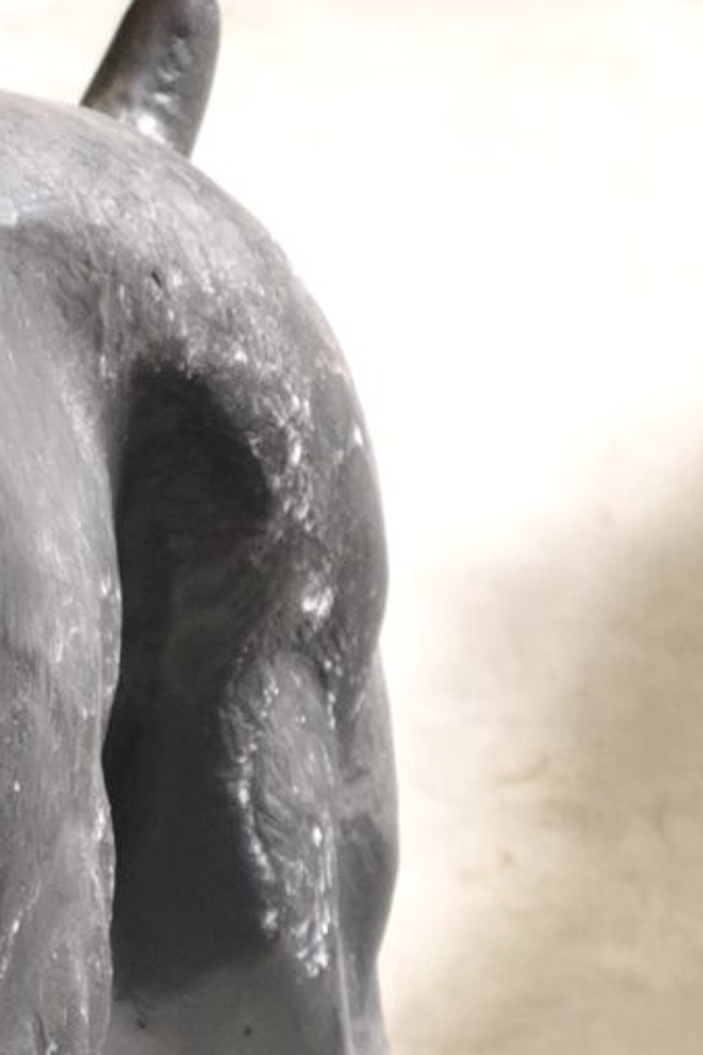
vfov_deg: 5.6
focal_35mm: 366
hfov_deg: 3.7
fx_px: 10727
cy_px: 1194
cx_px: -649
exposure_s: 1/100
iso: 400
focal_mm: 11.5
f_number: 1.8
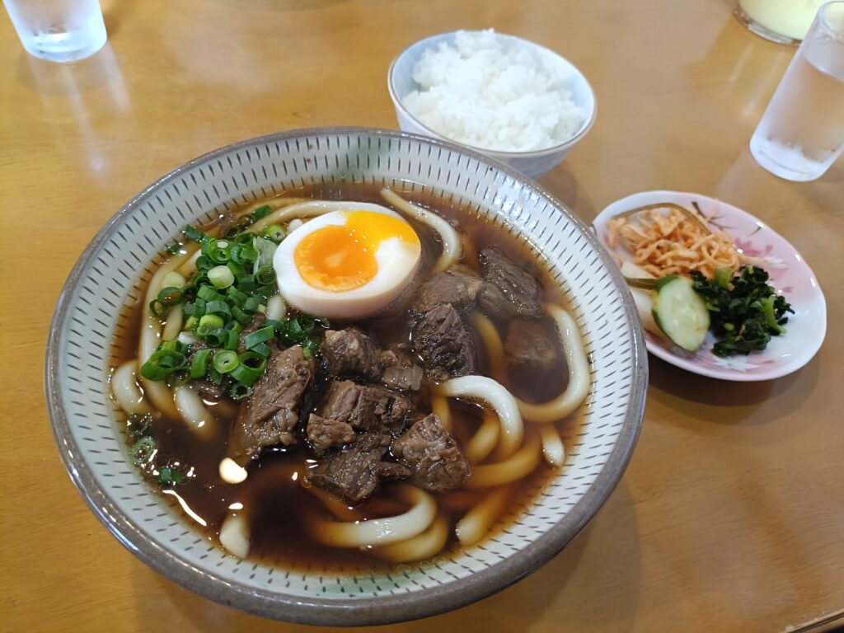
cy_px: 316
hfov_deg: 69.4
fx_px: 610
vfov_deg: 54.9
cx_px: 422
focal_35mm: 25
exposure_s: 1/24
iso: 1600
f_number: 1.7
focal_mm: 4.7
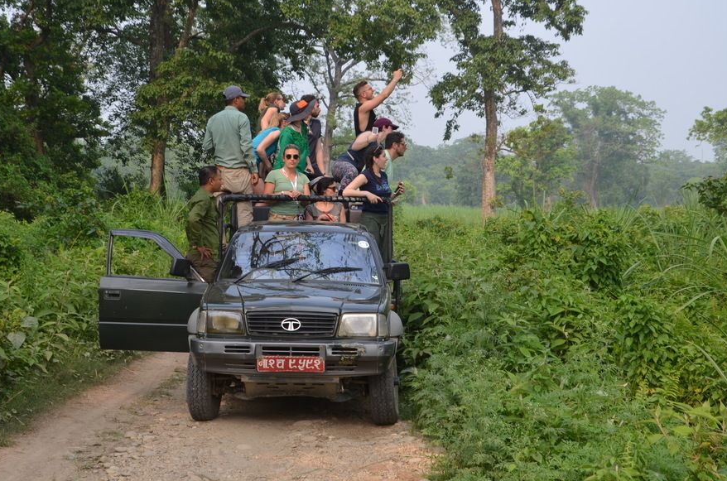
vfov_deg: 19.3
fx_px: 1410
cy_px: 206
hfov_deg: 28.9
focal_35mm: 70
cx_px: 312
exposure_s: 1/250
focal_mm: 40
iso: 200
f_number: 8
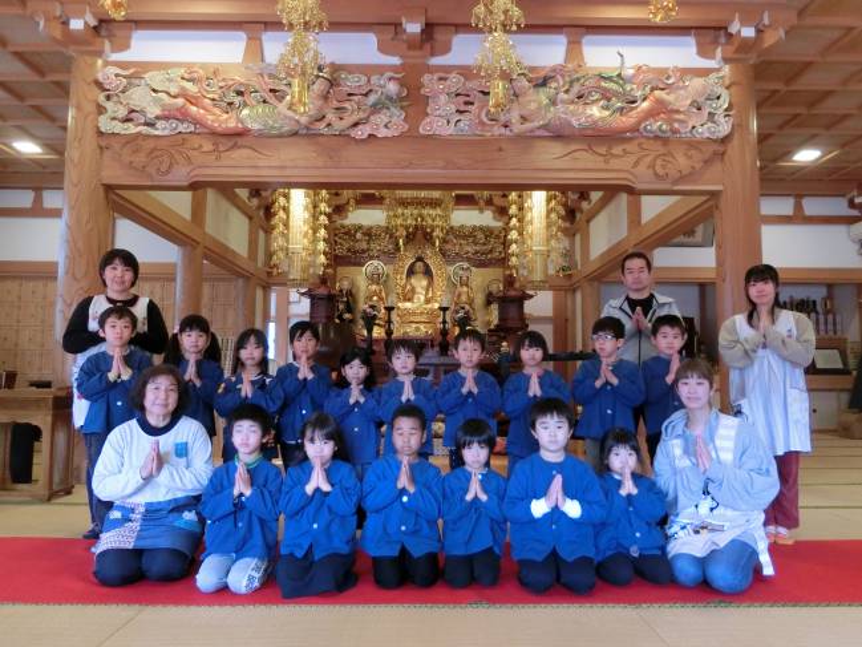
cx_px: 431
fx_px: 623
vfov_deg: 54.9
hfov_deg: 69.4
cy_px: 324
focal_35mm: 25
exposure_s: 1/30
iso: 400
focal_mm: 4.5
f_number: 3.5
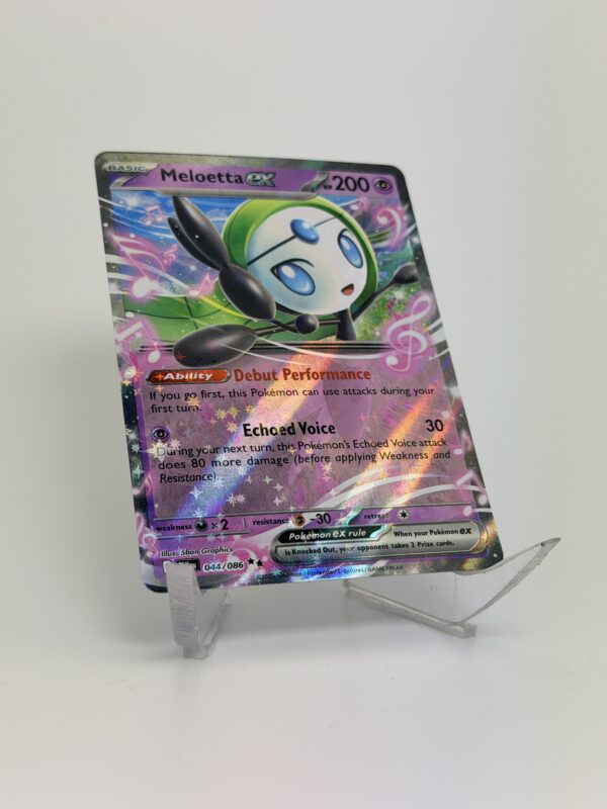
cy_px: 404
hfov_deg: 30.3
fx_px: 1122
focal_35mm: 48
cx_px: 304
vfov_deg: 39.7
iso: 64
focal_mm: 6.76
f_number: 1.78
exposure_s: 1/885
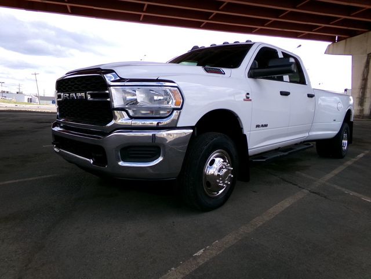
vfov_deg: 56.8
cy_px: 140
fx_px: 257
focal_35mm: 24
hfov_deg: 71.6
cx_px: 186
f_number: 11.07
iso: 114
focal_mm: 4.3
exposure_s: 1/60
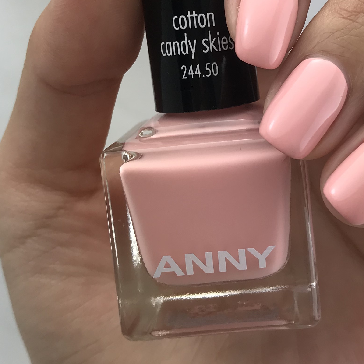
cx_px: 249
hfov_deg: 26.7
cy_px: 129
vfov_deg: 26.8
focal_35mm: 64
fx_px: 761
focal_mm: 3.99
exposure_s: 1/381
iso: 20
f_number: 1.8
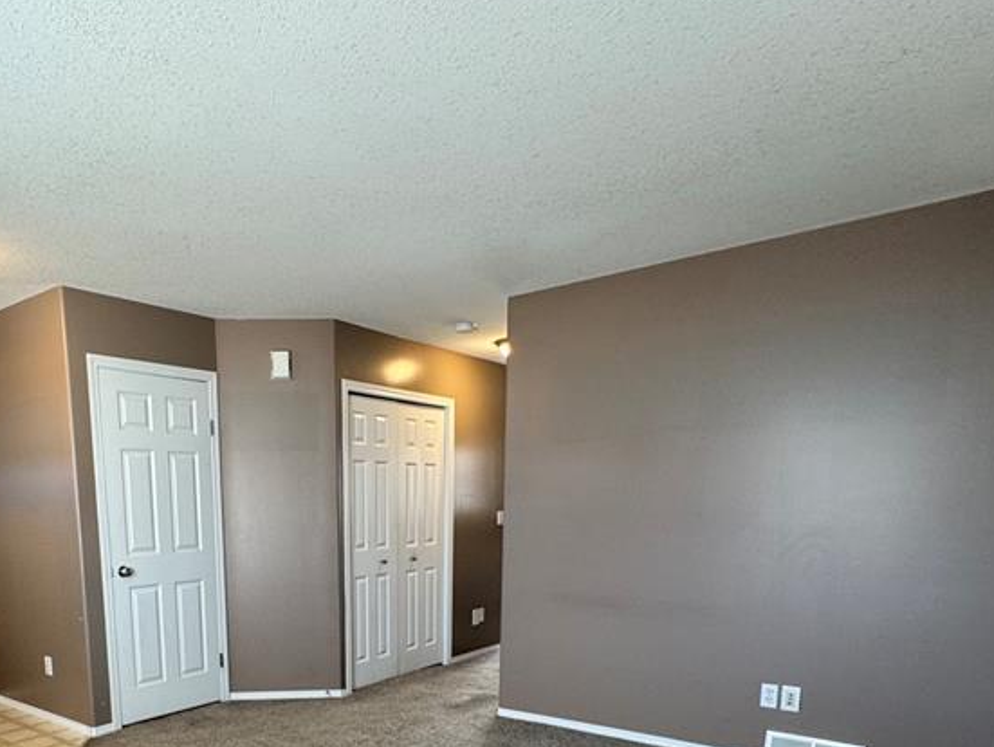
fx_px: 747
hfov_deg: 65.4
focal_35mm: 26
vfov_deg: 48.8
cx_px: 327
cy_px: 639
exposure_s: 1/60
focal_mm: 2.22
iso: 160
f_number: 2.2
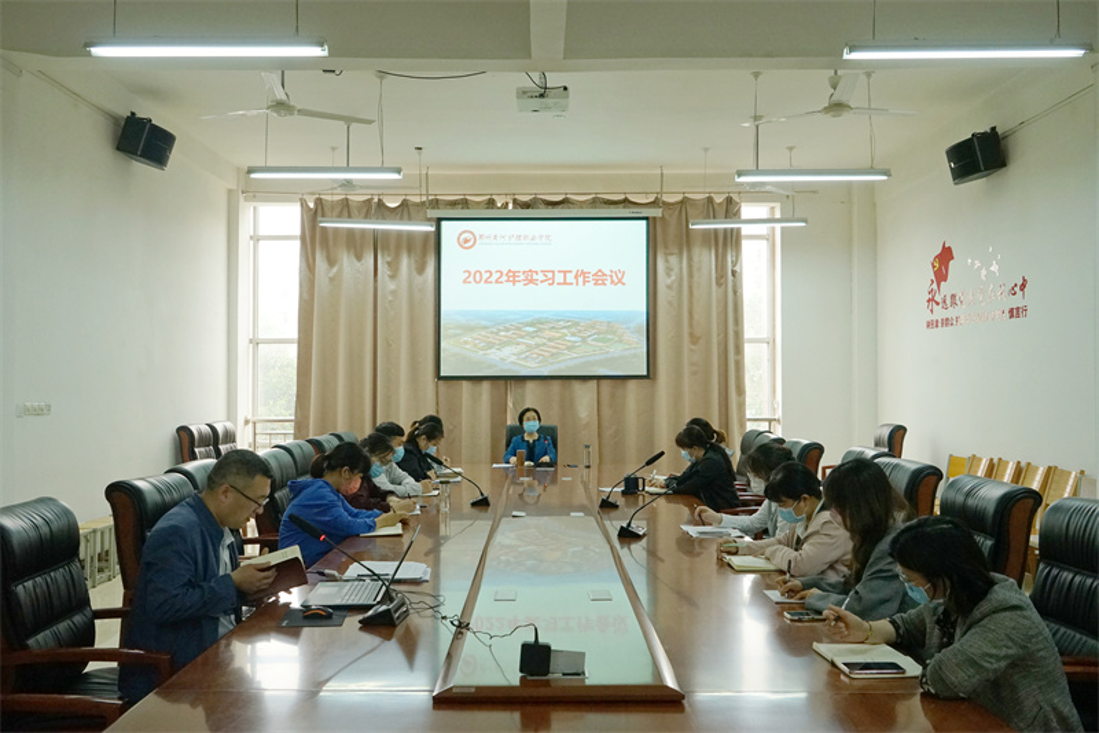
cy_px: 366
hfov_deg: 60.3
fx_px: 946
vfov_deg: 42.3
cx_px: 550
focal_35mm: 31
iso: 2500
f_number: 6.3
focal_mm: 31
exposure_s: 1/100
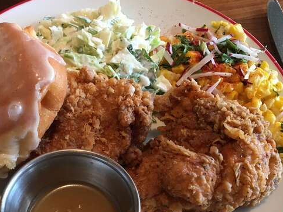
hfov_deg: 39.4
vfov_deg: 29.9
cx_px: 111
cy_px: 152
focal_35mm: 48
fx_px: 393
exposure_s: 1/30
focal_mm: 4.15
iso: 64
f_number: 2.2
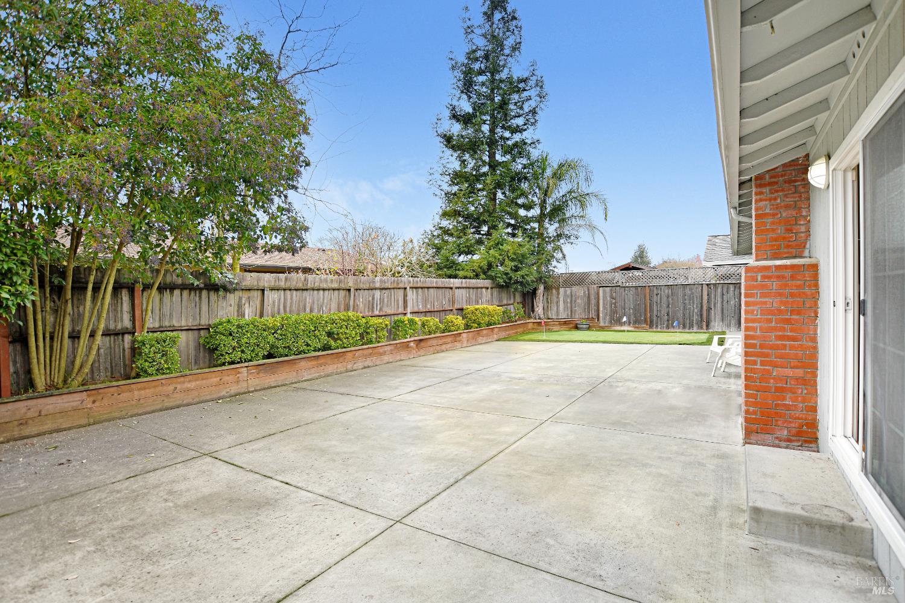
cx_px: 452
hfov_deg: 96.7
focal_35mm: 16
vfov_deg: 73.7
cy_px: 302
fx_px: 402
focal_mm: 11
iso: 100
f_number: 4.5
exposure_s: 1/80
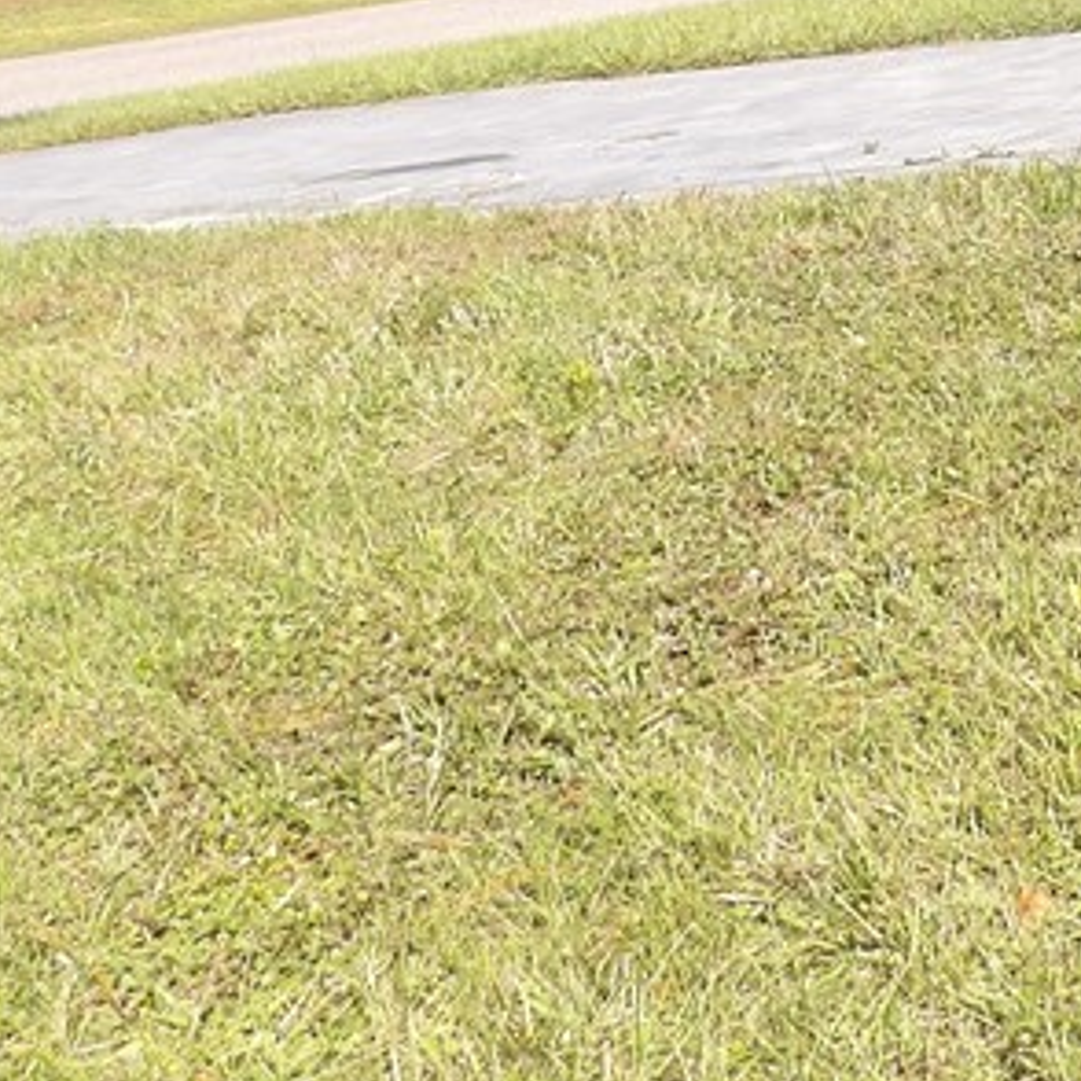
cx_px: 1018
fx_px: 2614
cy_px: -136
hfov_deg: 22.7
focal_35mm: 74
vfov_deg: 22.0
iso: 100
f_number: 5.6
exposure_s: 1/235
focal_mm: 4.3
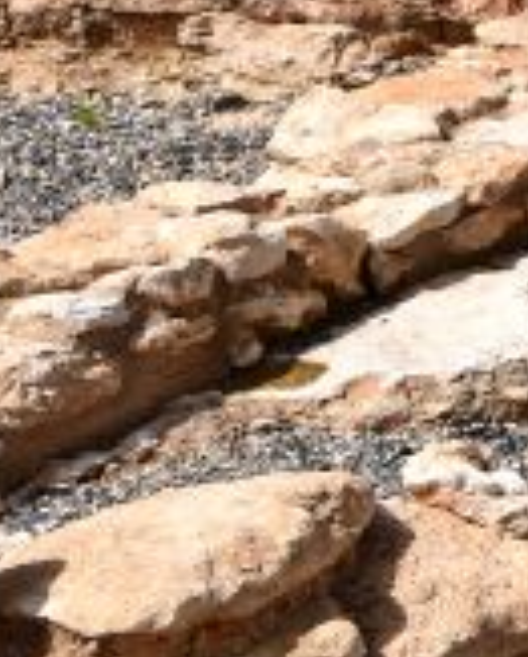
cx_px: 1640
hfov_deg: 7.1
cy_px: 198
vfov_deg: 9.9
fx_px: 3779
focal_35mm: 194
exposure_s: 1/400
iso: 100
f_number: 10
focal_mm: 22
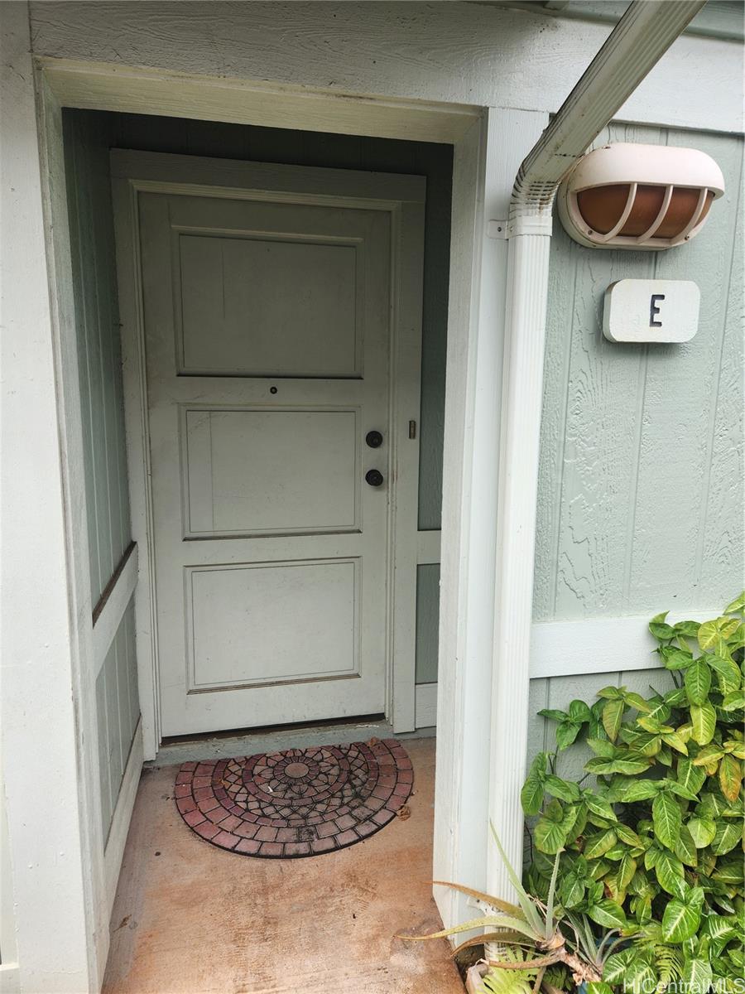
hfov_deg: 58.9
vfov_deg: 73.9
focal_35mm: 23
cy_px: 497
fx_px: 660
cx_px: 372
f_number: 1.8
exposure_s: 1/222
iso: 20
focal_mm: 5.4
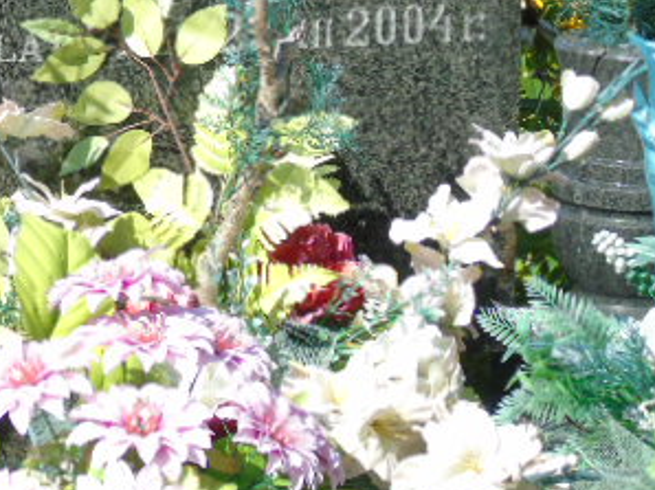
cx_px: 9
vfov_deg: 6.4
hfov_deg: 8.5
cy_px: -7
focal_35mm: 232
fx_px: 4386
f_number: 4.4
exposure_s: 1/320
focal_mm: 19
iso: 80
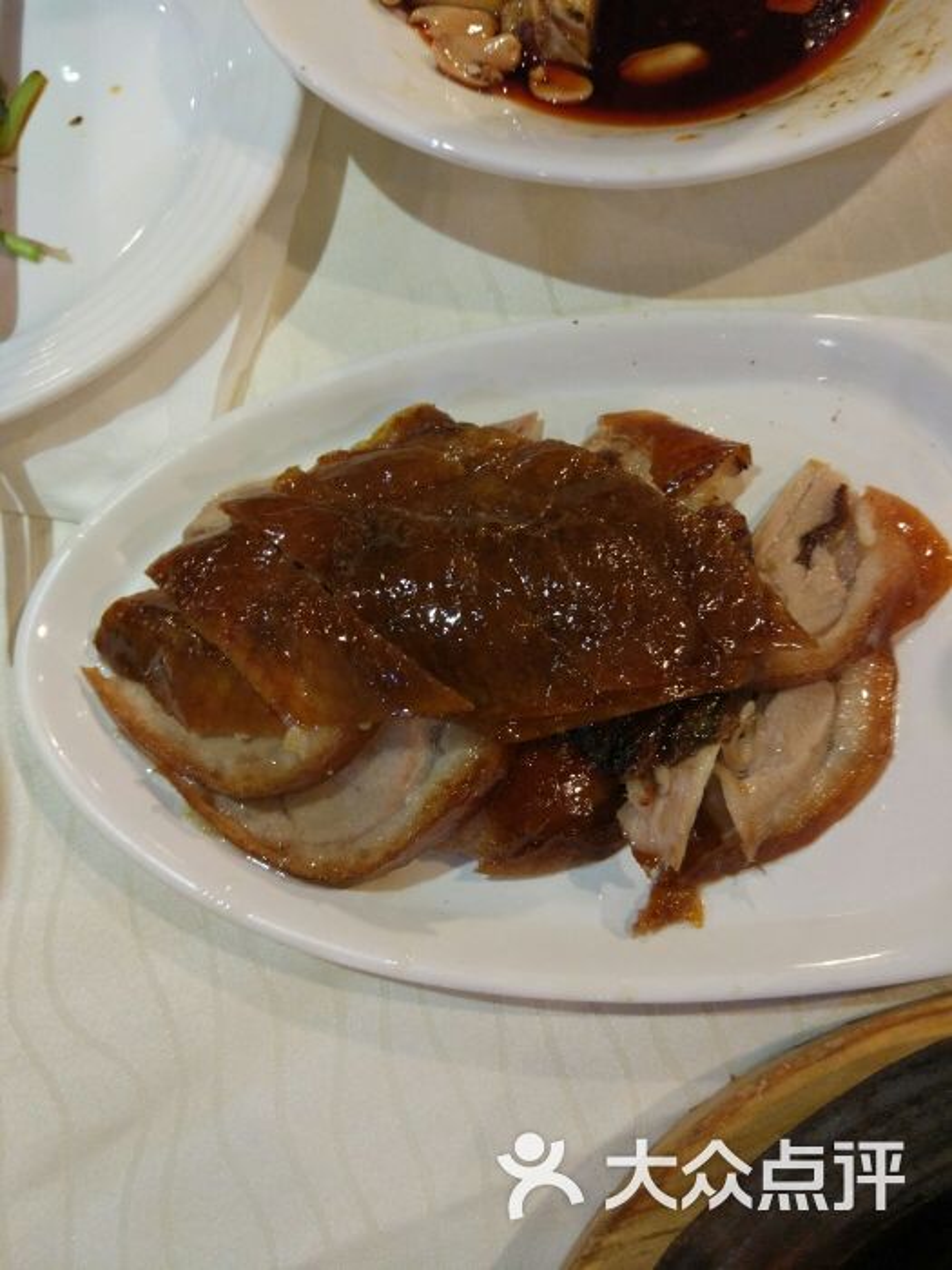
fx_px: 1027
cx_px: 476
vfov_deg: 63.4
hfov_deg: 49.7
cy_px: 635
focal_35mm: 28
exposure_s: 1/20
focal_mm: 4.26
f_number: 2
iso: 455
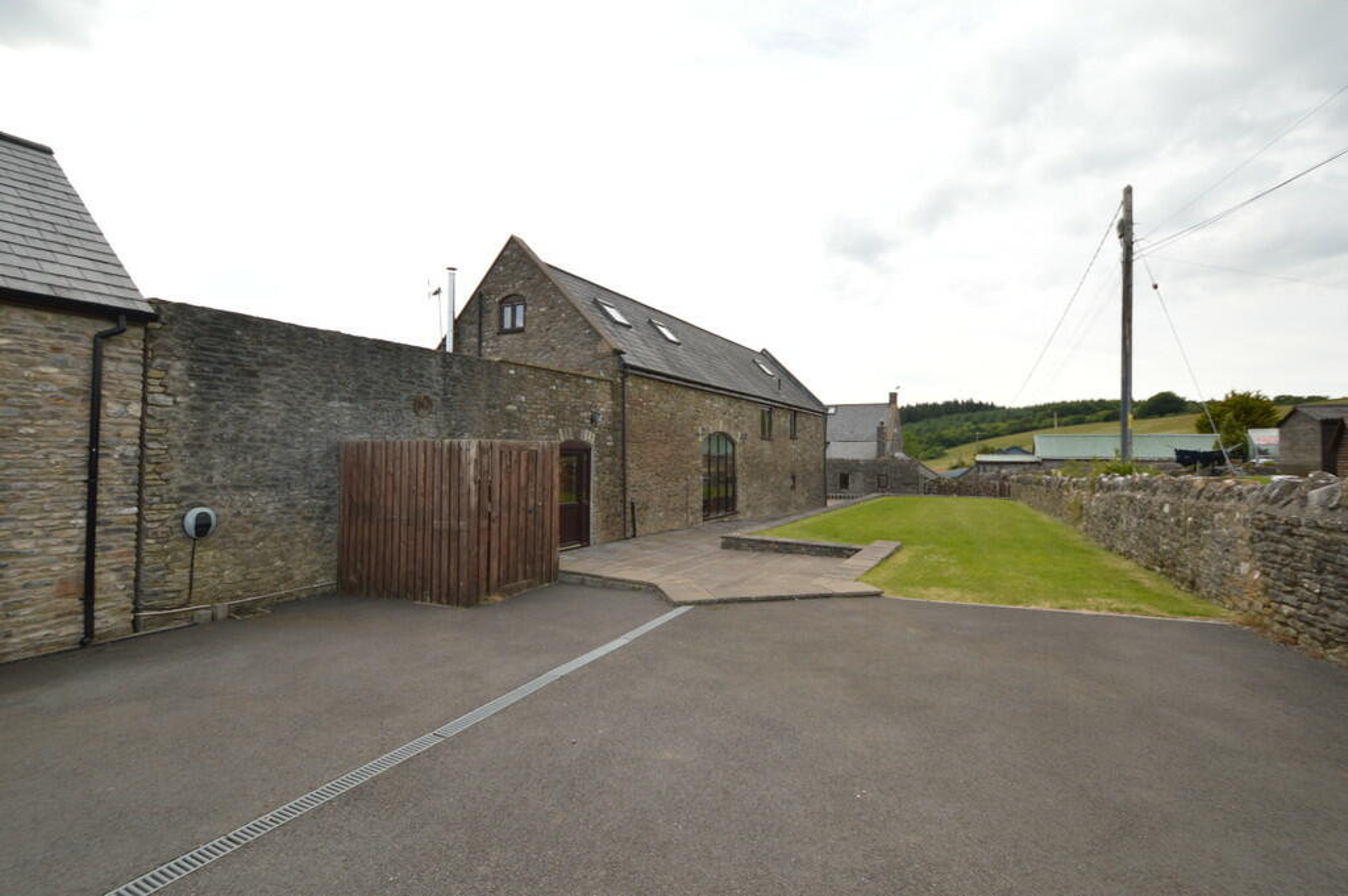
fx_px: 561
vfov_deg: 77.2
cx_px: 674
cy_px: 448
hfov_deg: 100.4
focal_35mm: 15
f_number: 6.3
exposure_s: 1/200
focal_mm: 10
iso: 100
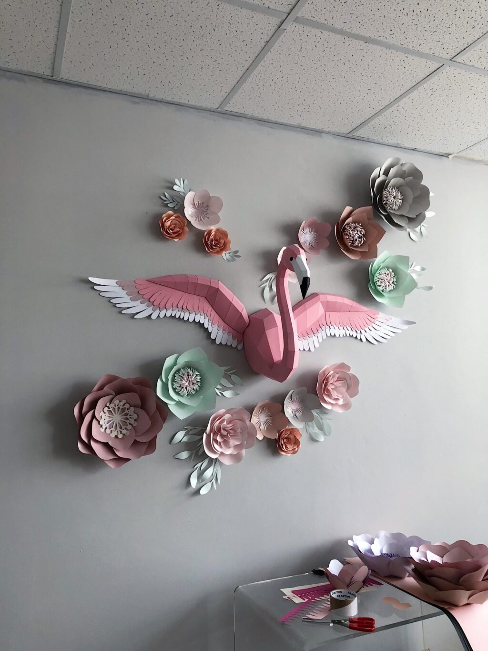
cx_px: 244
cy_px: 326
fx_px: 526
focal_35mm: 28
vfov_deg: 63.4
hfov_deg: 49.8
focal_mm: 4
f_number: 1.8
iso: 40
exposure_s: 1/20
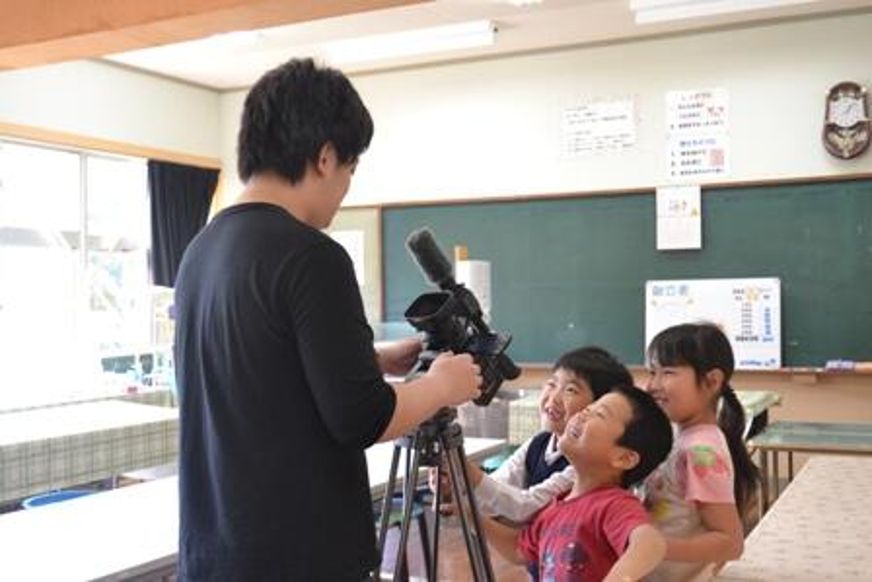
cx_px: 436
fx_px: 1018
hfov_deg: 46.4
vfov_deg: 31.9
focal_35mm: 42
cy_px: 291
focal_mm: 28
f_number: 5
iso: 800
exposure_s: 1/100
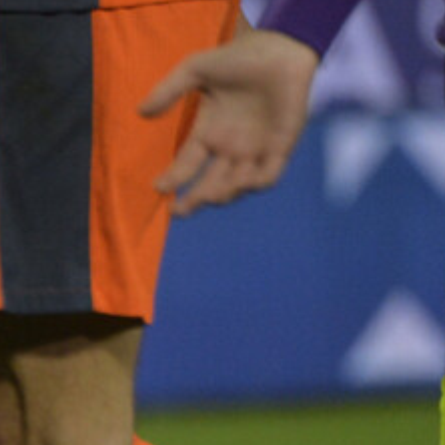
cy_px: 447
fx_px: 20042
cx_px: -389
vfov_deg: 1.3
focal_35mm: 1378
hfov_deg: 1.3
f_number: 5.6
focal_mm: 400
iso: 2500
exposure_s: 1/1000
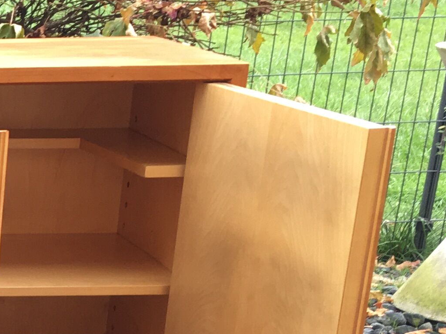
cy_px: 409
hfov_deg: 14.9
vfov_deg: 12.7
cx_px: -379
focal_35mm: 114
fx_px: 1468
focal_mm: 4.15
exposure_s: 1/50
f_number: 2.2
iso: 32
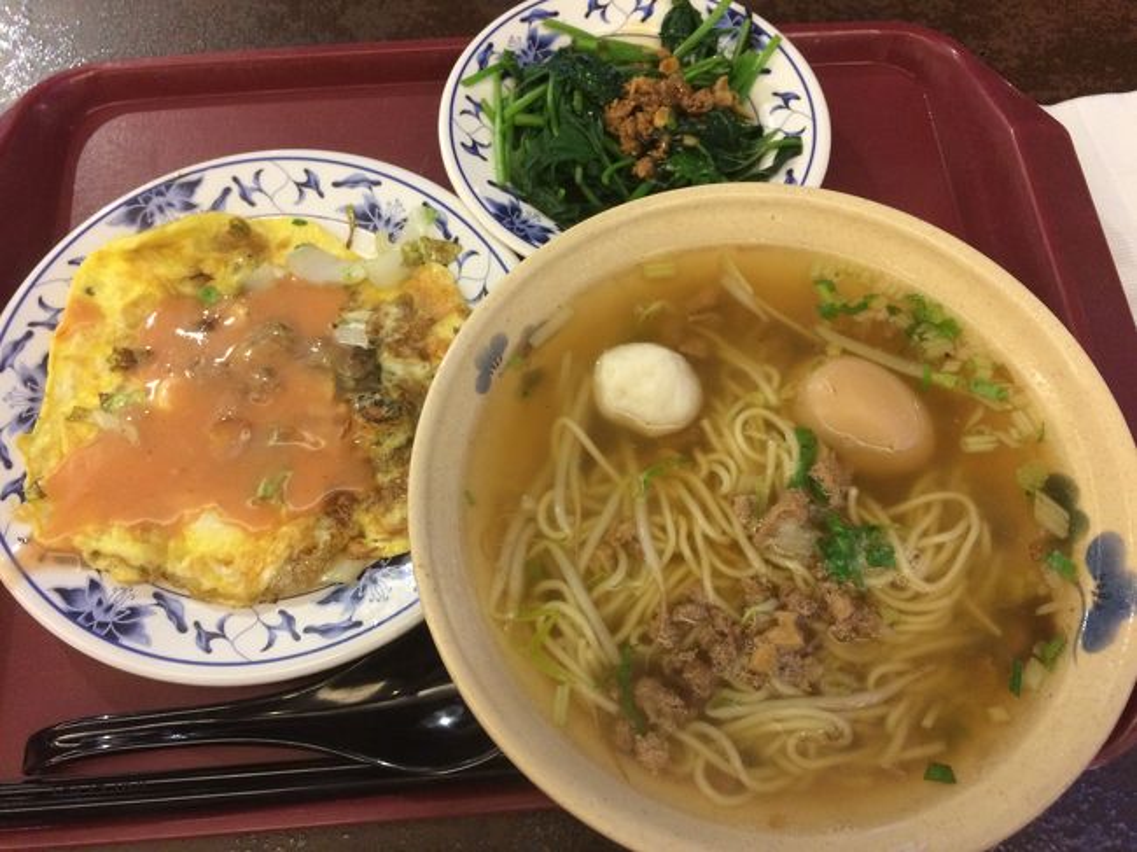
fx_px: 952
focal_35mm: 29
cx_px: 568
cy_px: 426
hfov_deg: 61.7
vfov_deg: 48.2
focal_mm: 4.15
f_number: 2.2
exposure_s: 1/30
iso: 200
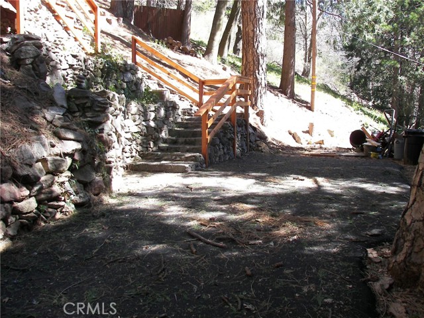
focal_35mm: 36
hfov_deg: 51.4
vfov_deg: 39.7
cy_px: 159
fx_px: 441
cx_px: 212
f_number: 2.8
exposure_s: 1/80
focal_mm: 6
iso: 50
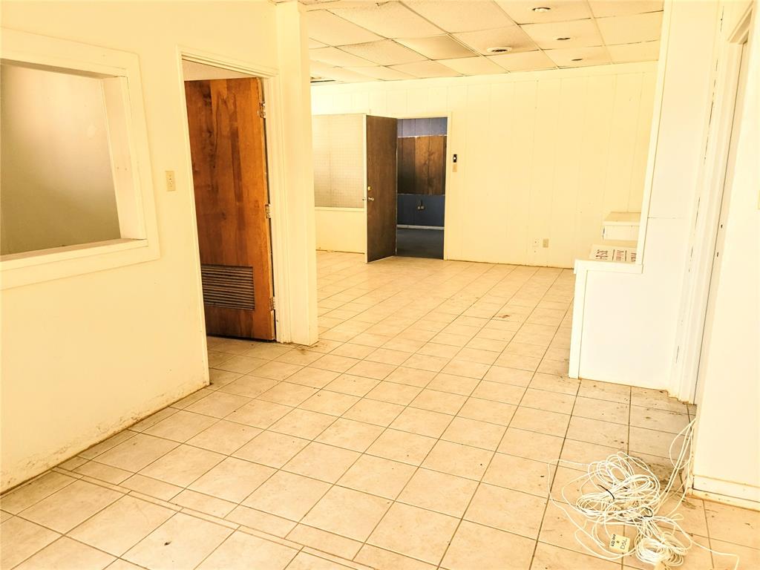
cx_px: 380
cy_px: 285
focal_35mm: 25
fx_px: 549
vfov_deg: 54.9
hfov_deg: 69.4
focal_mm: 7
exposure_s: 1/59
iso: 125
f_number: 1.8
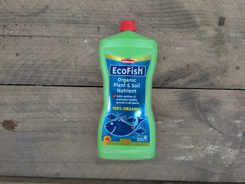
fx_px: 170
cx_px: 122
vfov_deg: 57.0
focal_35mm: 24
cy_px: 92
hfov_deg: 71.5
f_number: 1.68
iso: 37
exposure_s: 1/68.4
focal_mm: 6.9
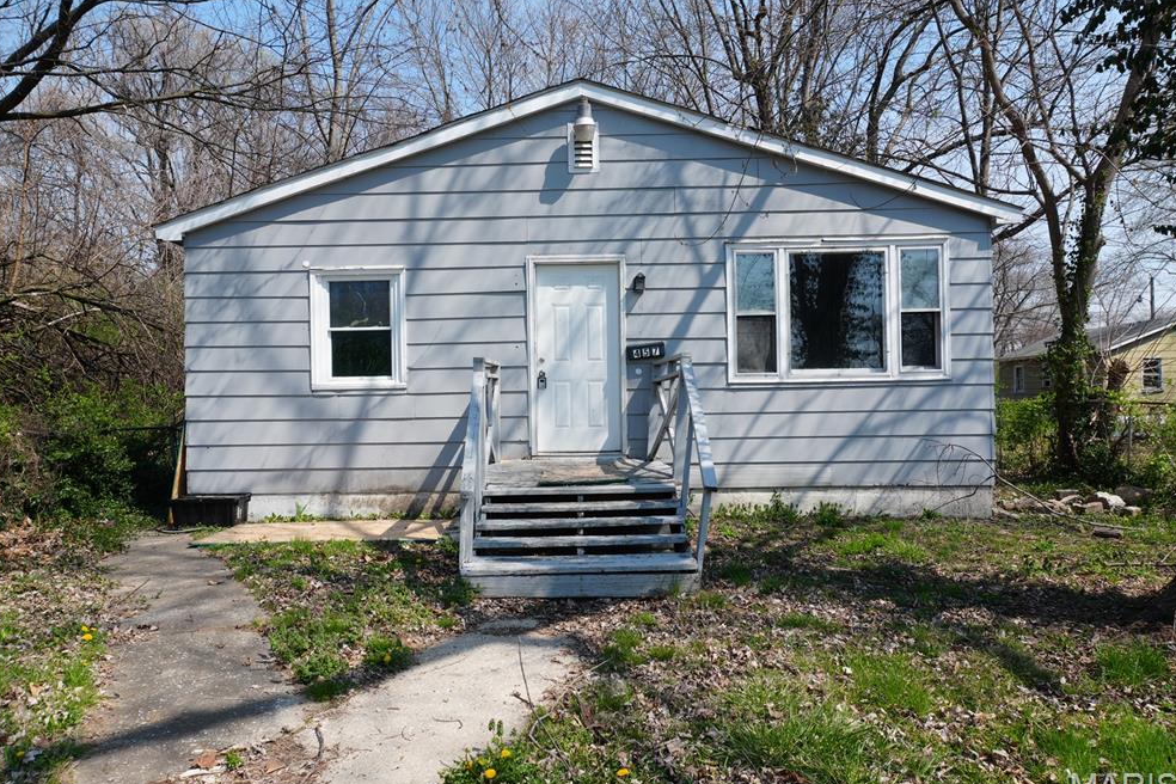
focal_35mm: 27
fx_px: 866
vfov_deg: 48.7
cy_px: 404
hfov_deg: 68.3
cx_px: 578
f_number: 10
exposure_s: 1/160
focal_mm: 17
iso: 100
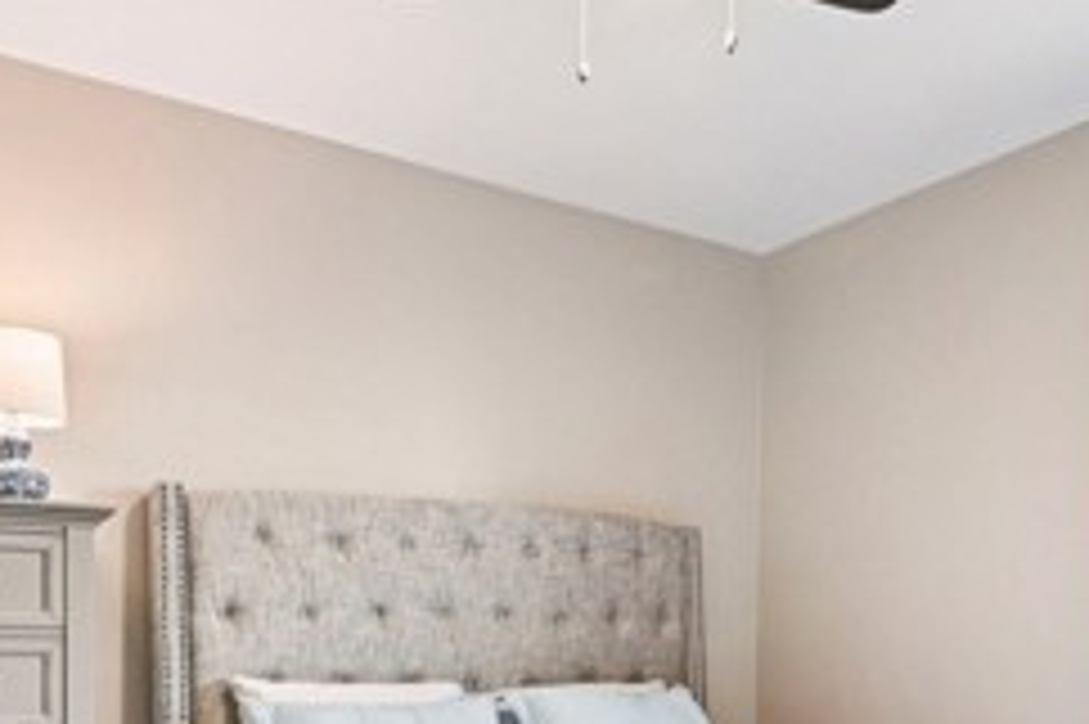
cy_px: 657
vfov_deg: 33.9
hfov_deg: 51.7
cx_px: 630
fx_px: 1118
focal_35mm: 37
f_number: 8
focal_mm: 14
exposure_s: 1/4
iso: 250
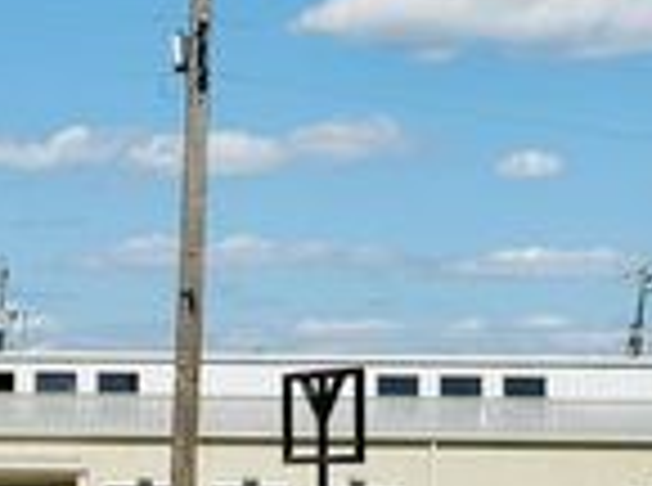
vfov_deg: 8.9
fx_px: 3119
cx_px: -54
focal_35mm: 166
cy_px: 376
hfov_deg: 11.8
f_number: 1.78
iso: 64
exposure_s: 1/11364
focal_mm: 6.76
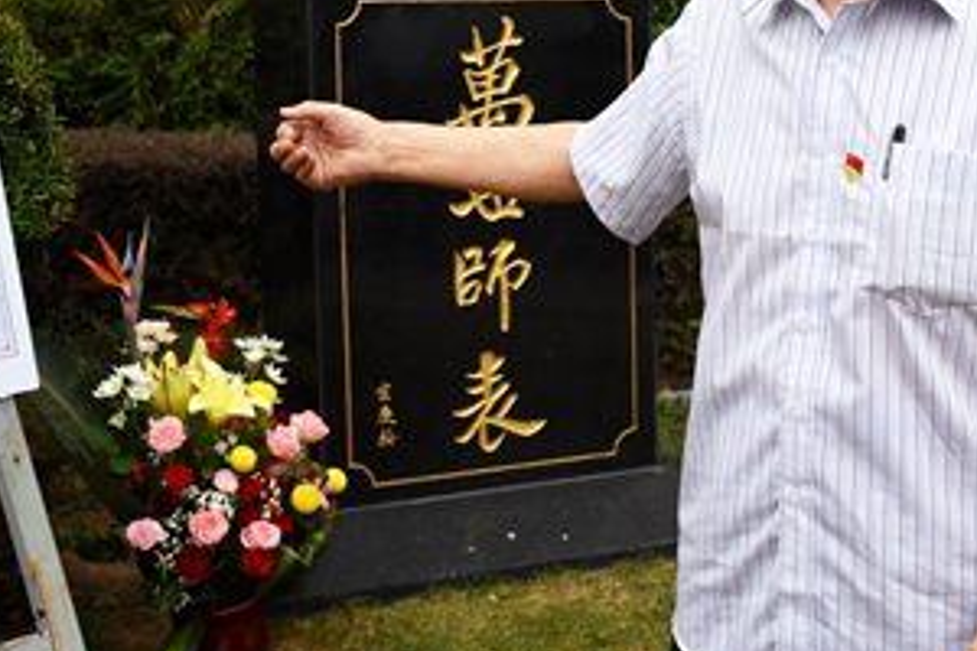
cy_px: 148
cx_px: 739
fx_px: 1791
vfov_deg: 20.4
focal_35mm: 66
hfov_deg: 30.0
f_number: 3.8
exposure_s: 1/4000
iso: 1250
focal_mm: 24
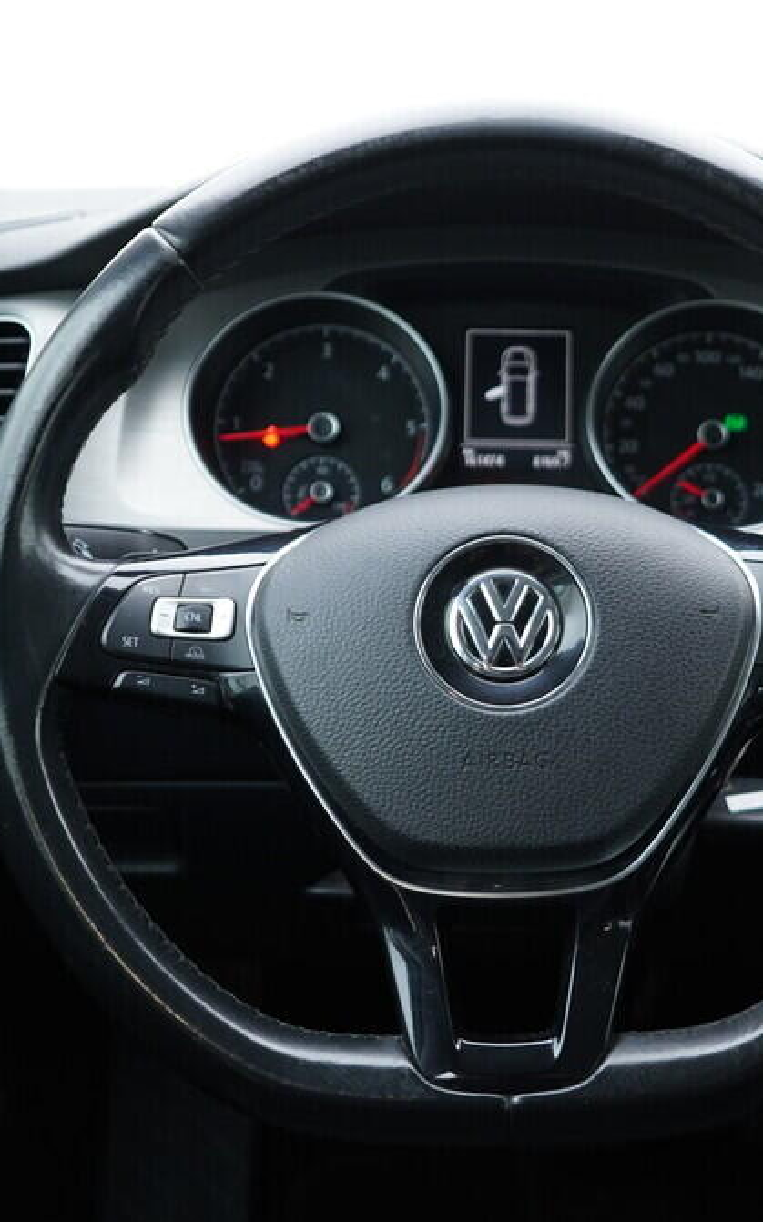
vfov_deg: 36.3
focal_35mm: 56
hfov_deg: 22.9
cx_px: 554
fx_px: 1864
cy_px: 613
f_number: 2.8
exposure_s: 1/40
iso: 250
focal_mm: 24
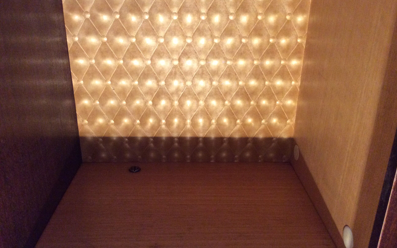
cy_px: 127
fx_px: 368
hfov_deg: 56.7
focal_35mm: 34
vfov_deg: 37.3
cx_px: 199
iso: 320
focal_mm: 3.3
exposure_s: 1/25
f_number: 2.4
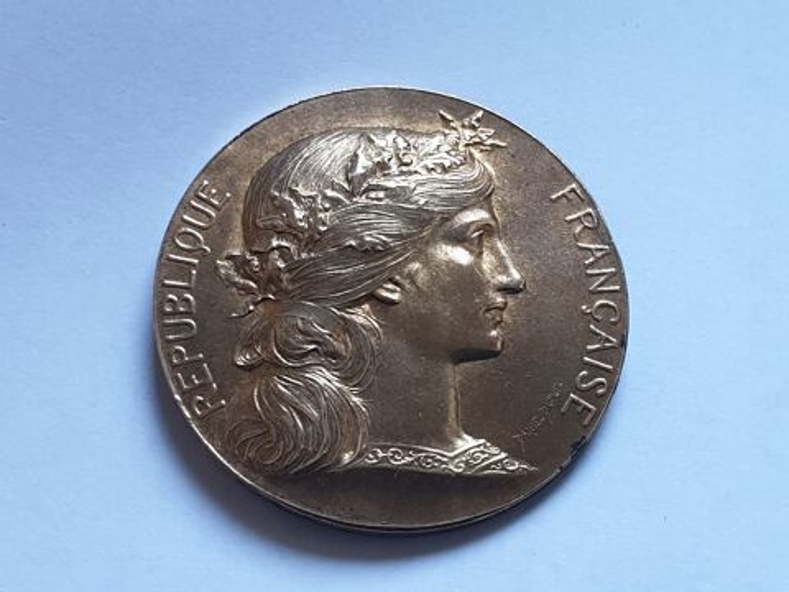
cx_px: 394
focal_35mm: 26
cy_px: 296
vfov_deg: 53.1
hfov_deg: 67.3
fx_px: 593
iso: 200
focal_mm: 4.3
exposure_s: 1/50
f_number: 2.4
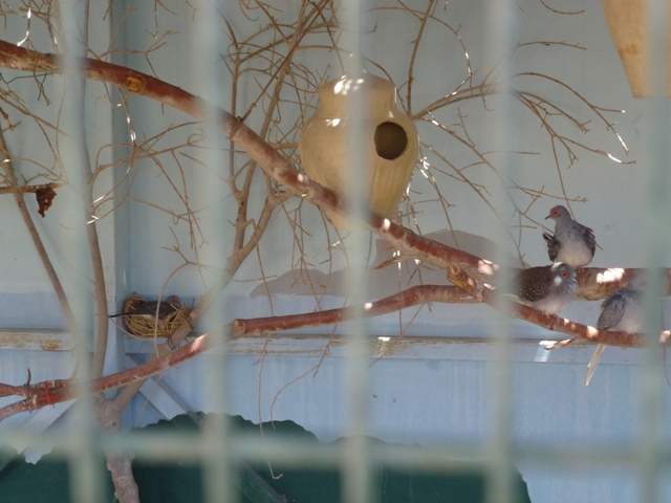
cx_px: 336
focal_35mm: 76
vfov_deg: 19.4
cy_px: 252
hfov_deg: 25.7
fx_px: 1473
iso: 200
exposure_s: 1/80
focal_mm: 13.6
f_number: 4.7
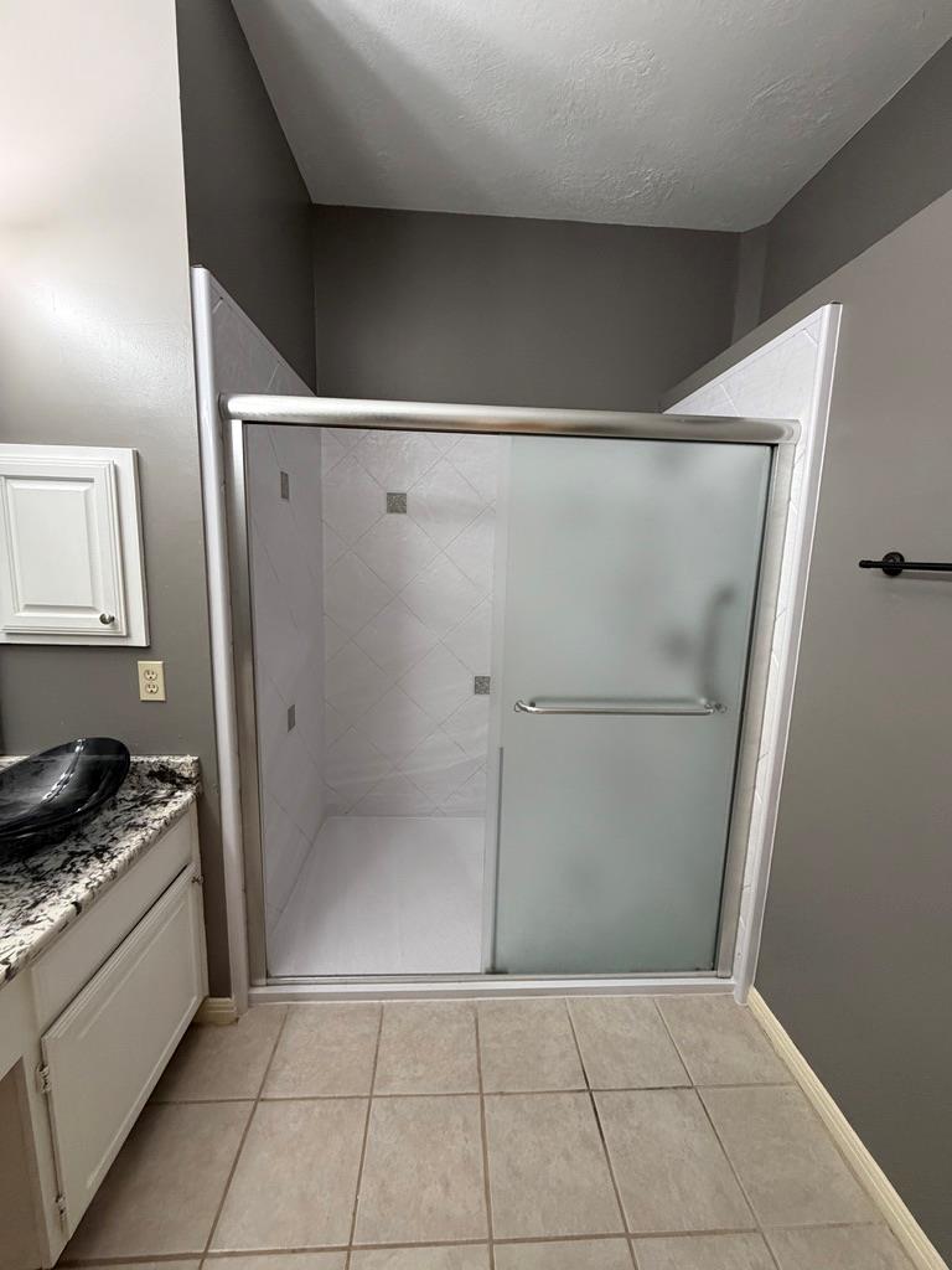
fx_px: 513
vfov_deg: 102.1
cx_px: 476
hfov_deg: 85.7
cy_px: 635
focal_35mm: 14
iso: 320
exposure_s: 1/60
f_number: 2.2
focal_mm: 2.22
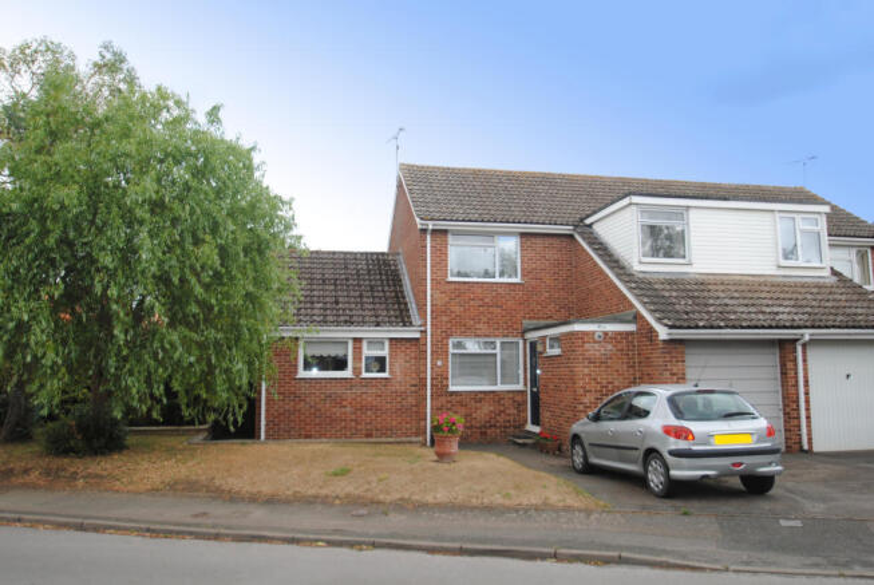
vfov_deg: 48.0
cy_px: 292
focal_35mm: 27
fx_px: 656
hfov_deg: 67.3
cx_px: 437
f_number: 4.5
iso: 100
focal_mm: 18
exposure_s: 1/200
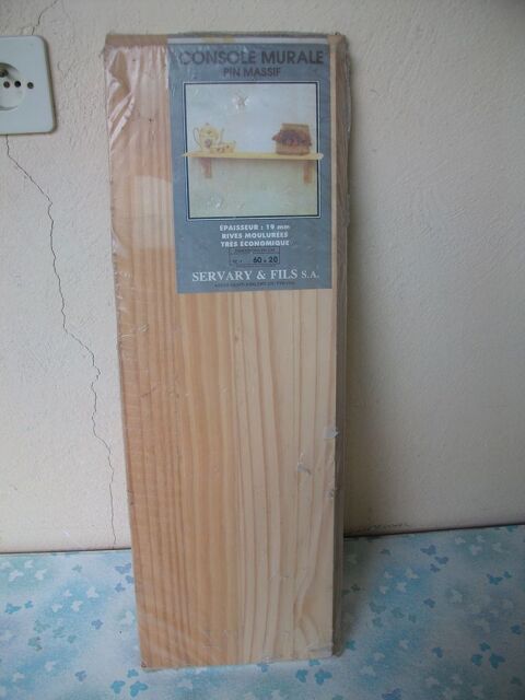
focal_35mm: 32
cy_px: 350
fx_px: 647
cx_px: 262
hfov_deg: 44.2
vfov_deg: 56.8
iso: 80
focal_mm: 5.7
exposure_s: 1/139
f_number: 2.9
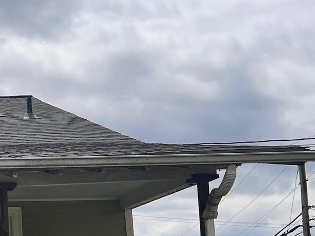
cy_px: 235
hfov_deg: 19.5
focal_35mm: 87
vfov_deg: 16.6
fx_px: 792
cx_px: -160
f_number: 1.5
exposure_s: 1/9434
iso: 50
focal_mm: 5.7
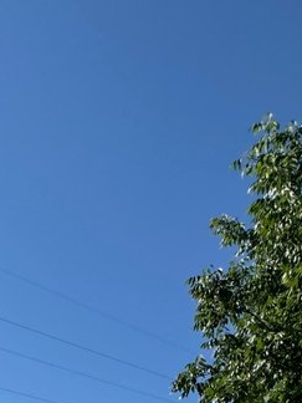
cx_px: -119
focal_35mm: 49
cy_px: 608
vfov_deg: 27.1
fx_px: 570
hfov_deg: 24.7
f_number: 2.2
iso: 50
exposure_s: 1/2874
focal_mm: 2.22
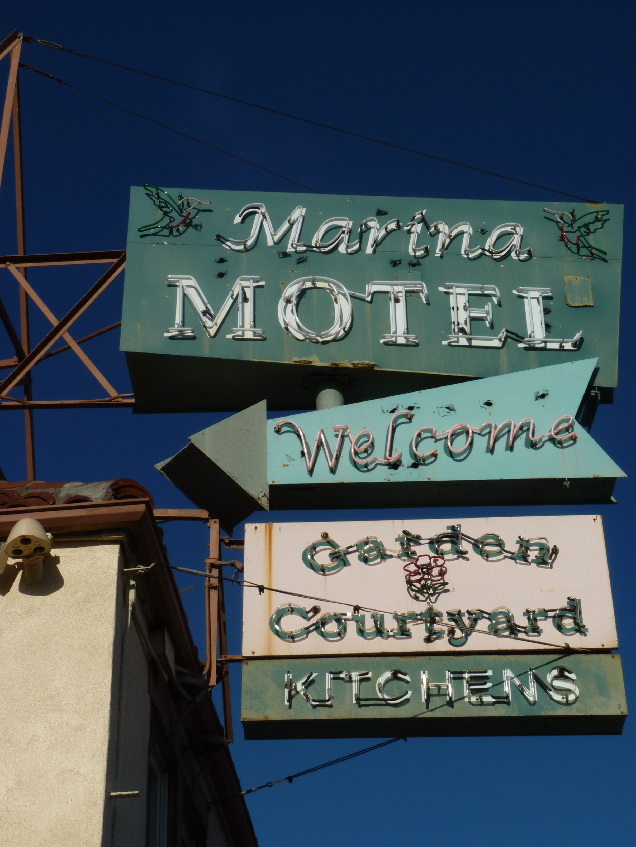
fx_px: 1568
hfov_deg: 22.9
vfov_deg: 30.3
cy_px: 423
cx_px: 316
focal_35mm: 64
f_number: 8
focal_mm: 11.1
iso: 80
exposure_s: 1/500
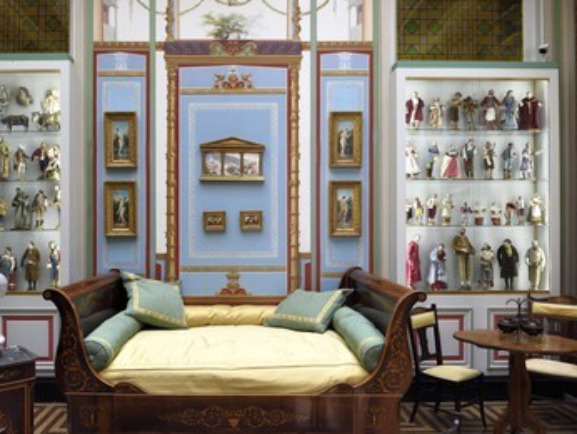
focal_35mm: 28
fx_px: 467
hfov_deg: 62.9
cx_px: 235
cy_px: 227
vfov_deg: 49.8
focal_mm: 24
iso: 3200
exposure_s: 1/80
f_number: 10
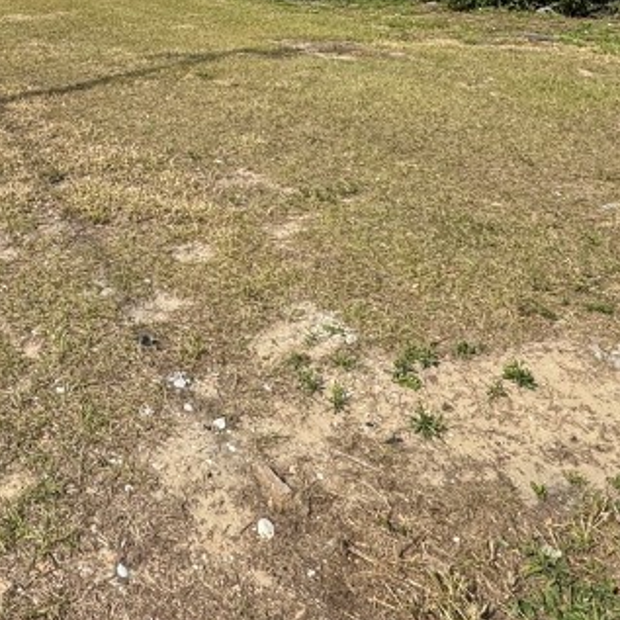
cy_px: -16
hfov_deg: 39.6
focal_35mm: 40
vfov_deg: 37.0
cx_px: 92
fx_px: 811
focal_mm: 2.22
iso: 50
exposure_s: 1/2494
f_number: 2.2
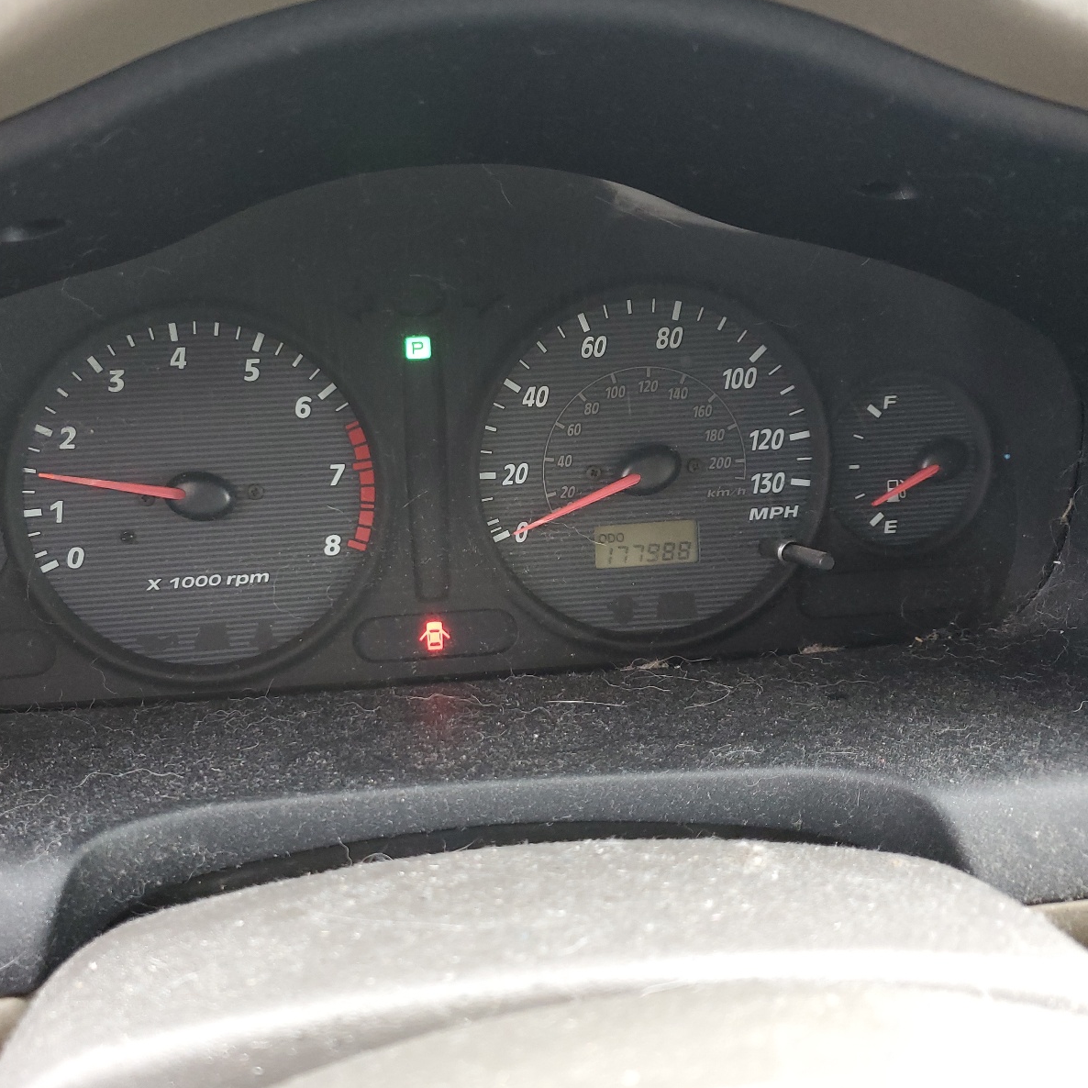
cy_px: 546
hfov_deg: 52.1
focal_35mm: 31
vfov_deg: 52.5
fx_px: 1102
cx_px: 420
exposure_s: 1/60.2
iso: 130
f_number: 1.5
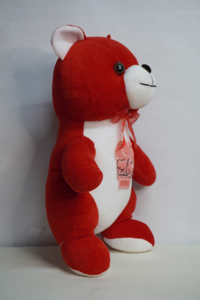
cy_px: 150
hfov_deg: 23.8
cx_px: 100
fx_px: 475
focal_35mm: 57
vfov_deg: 35.1
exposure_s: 1/15
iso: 320
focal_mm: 38
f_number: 5.6
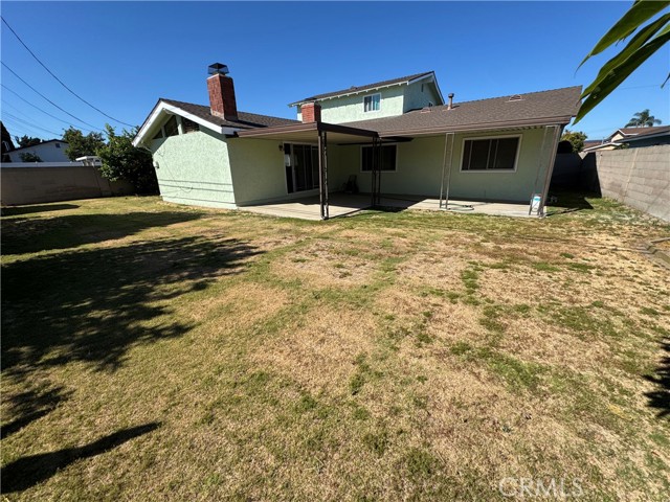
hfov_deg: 102.1
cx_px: 335
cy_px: 251
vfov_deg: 85.7
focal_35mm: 14
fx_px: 271
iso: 50
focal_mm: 2.22
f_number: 2.2
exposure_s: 1/2028
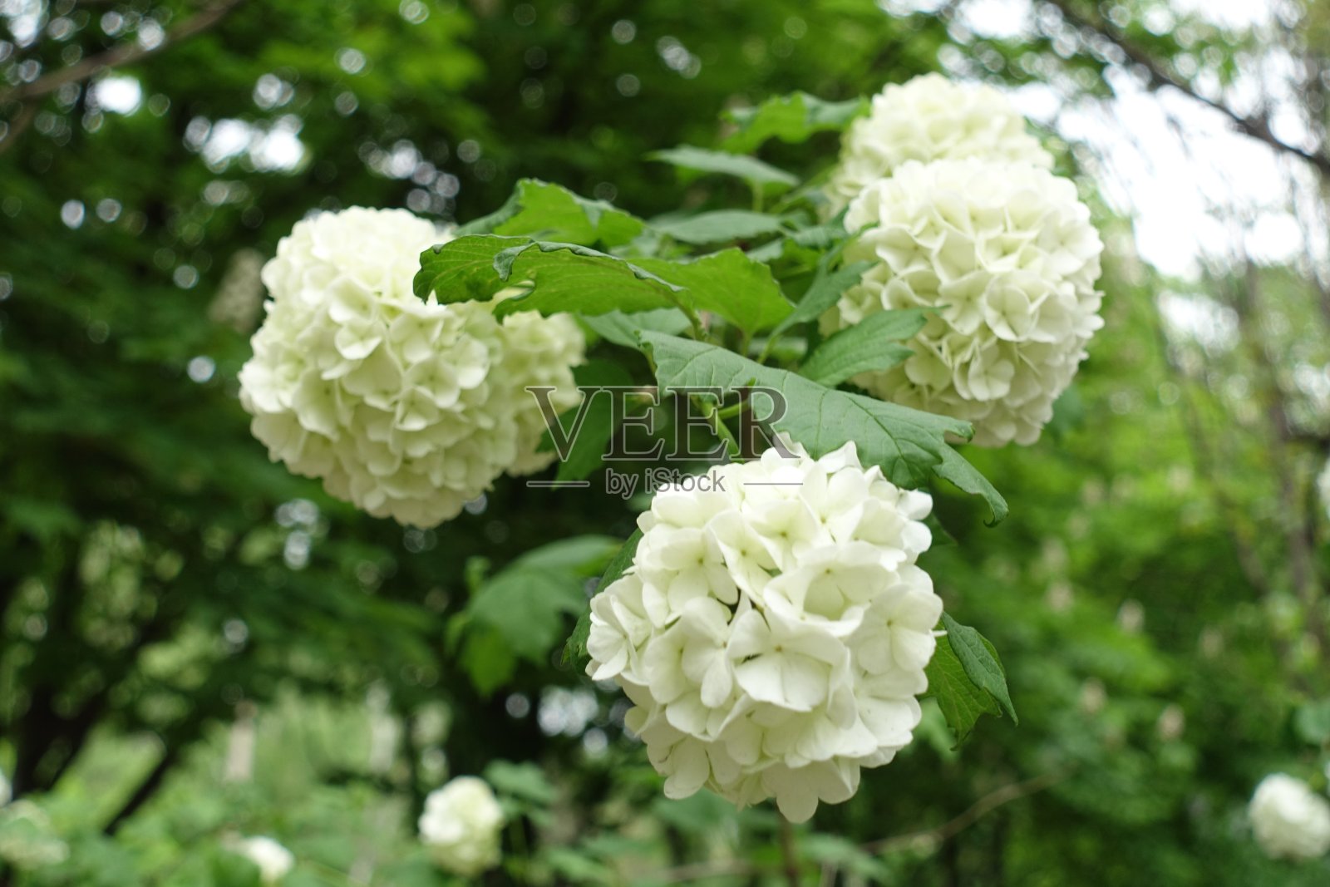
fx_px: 1921
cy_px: 444
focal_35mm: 52
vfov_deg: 26.0
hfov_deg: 38.2
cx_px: 665
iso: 200
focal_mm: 18.89
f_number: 4
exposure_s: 1/200
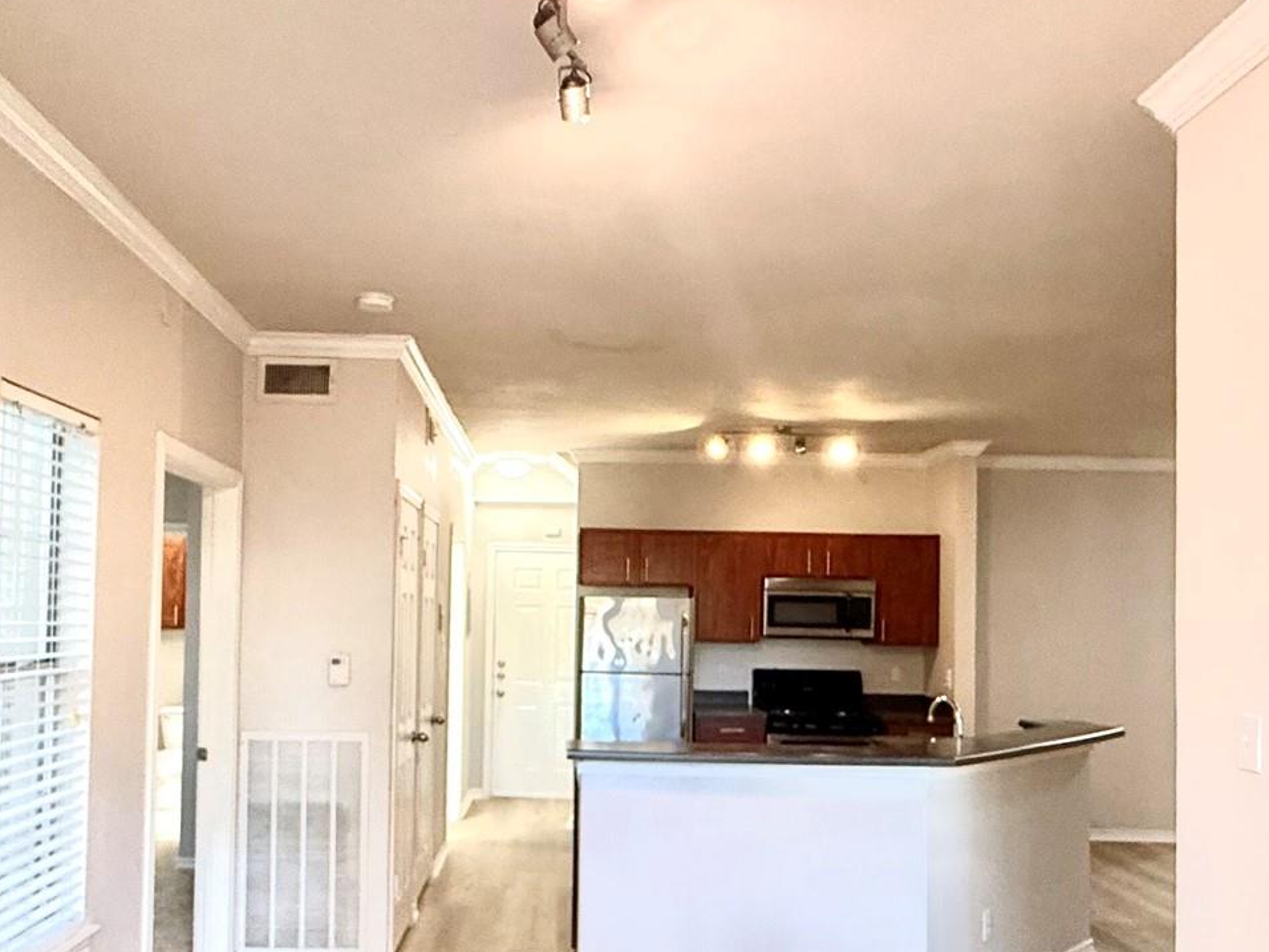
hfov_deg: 59.7
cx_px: 543
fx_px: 1100
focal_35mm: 30
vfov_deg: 46.5
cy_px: 578
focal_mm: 2.22
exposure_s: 1/60
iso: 320
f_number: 2.2
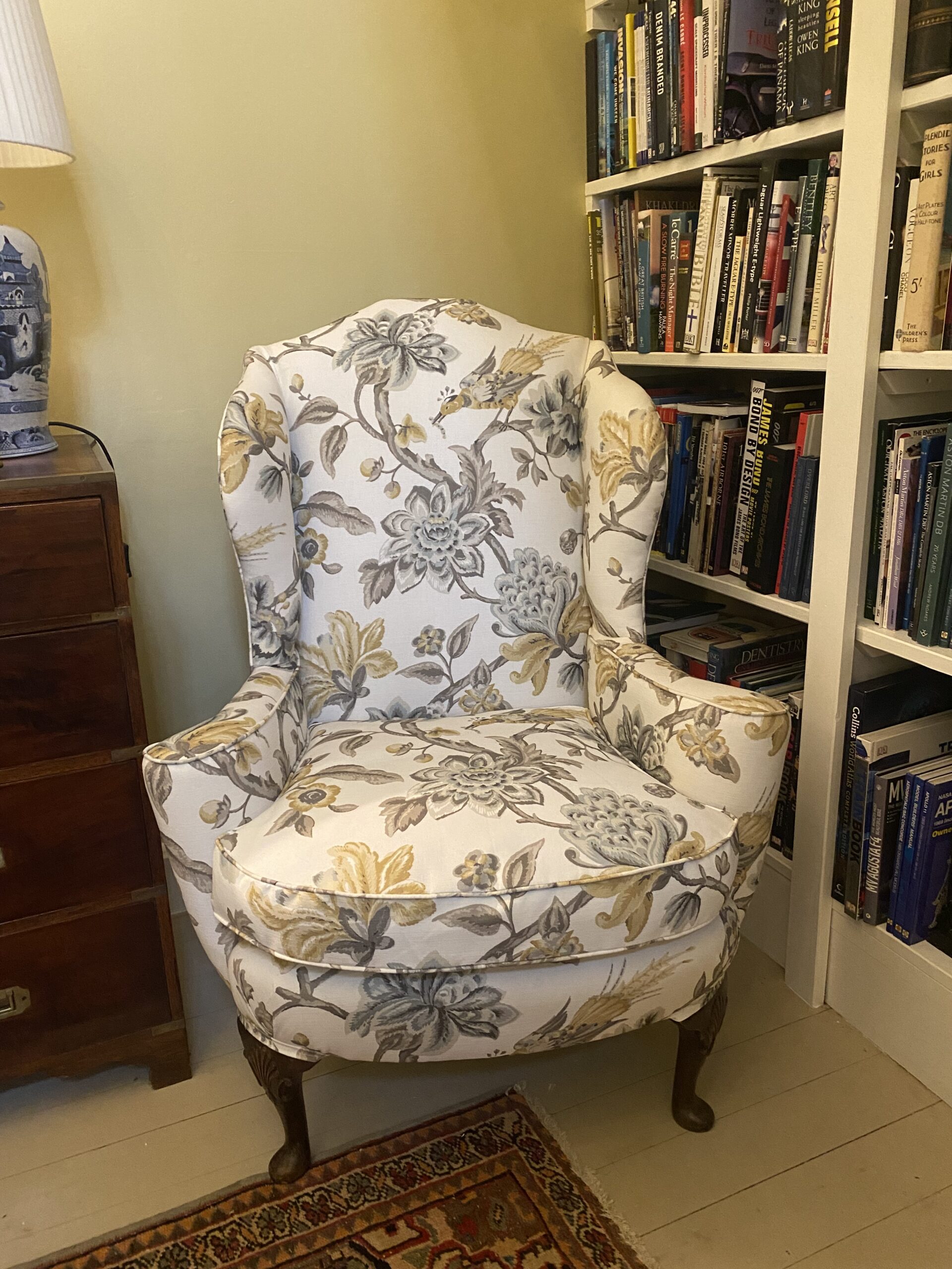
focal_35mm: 26
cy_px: 634
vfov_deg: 67.3
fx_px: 953
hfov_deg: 53.1
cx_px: 476
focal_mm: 4.25
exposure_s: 1/33
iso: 400
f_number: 1.8
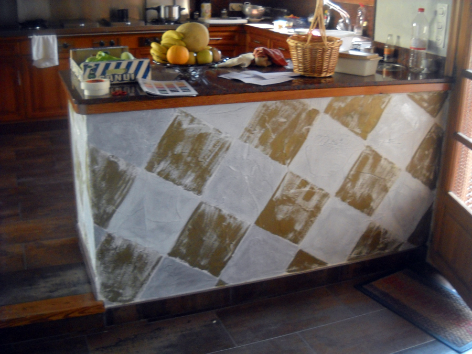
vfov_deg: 35.1
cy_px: 177
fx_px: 559
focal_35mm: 41
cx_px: 236
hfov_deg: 45.8
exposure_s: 1/40
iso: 400
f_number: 3.1
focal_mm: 6.72
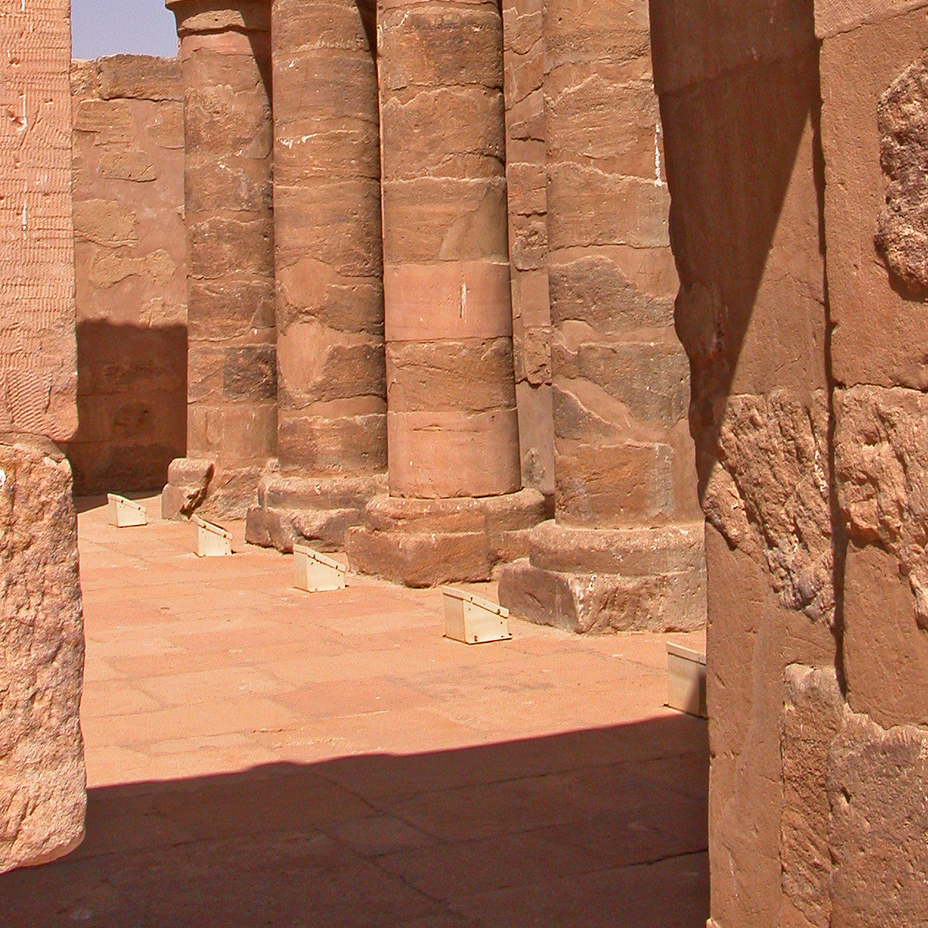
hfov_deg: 27.3
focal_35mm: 63
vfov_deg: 25.9
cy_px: 2
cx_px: 489
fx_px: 1911
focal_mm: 8.9
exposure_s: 1/429
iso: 100
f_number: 7.1
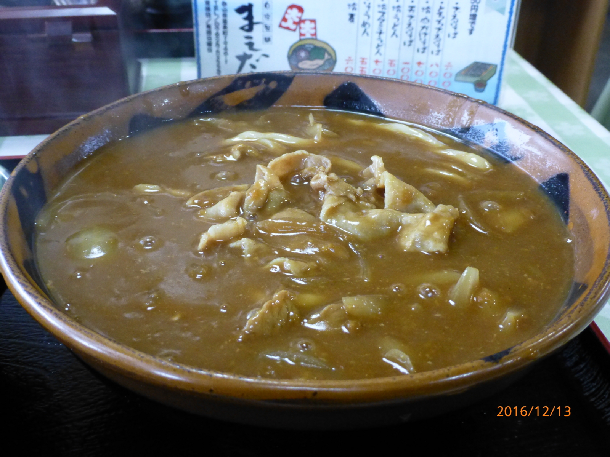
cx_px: 305
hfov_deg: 45.8
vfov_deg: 35.1
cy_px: 228
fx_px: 722
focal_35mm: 41
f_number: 3.9
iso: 800
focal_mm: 7.4
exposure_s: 1/30
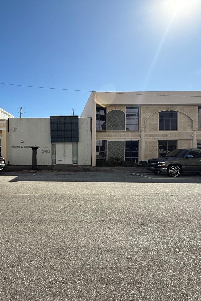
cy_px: 153
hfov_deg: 60.1
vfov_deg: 84.0
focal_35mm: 20
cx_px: 63
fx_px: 167
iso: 50
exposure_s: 1/2506
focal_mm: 2.22
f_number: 2.2
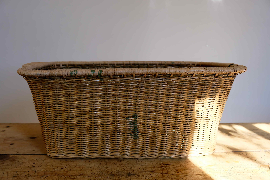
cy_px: 90
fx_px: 270
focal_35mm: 36
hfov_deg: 53.1
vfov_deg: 36.9
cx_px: 135
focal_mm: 24.3
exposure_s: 1/60
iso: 500
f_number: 4
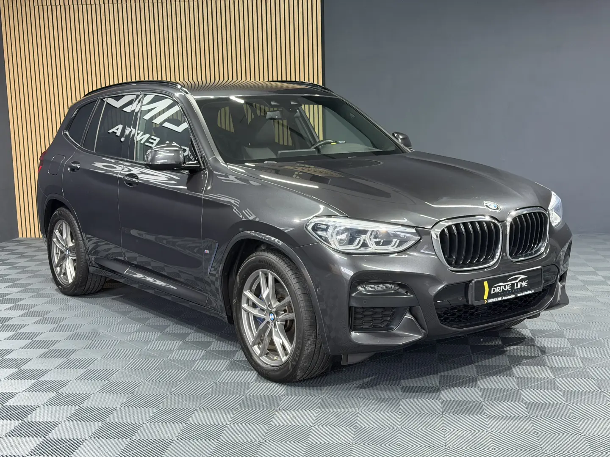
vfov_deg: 30.3
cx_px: 305
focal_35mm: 48
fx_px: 846
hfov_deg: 39.7
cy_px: 228
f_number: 1.78
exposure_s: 1/50
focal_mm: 6.76
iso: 250
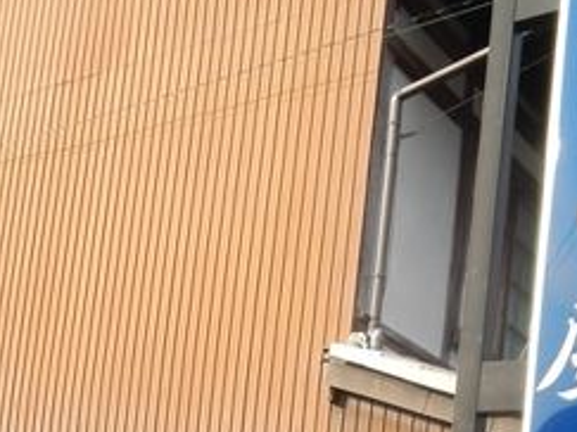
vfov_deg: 21.0
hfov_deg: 28.2
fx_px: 1116
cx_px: 95
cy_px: 452
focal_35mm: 67
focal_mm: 4.5
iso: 125
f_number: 3.2
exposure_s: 1/800
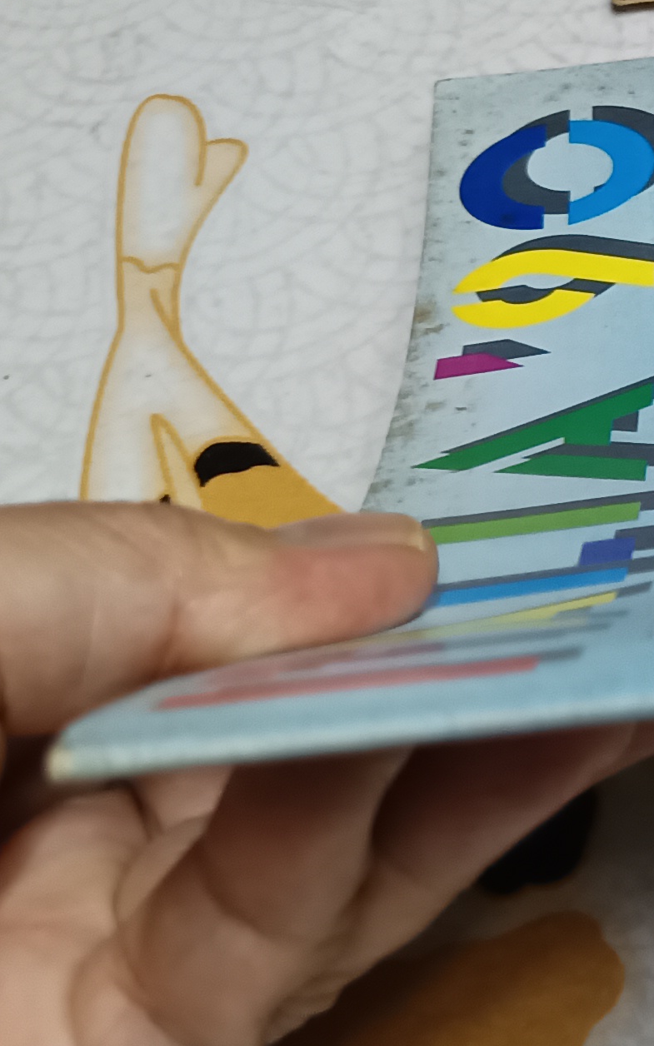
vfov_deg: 25.4
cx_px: 1425
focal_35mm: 81
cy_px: 391
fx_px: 2310
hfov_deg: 13.2
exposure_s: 1/25
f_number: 1.7
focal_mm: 5.31
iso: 962
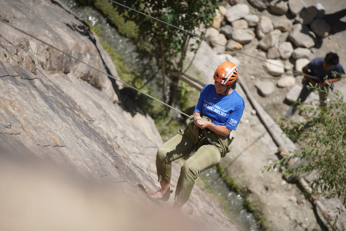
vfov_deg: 6.9
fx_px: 1922
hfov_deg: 10.3
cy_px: 116
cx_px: 173
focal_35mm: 200
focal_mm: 200
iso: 100
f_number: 2.8
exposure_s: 1/1600
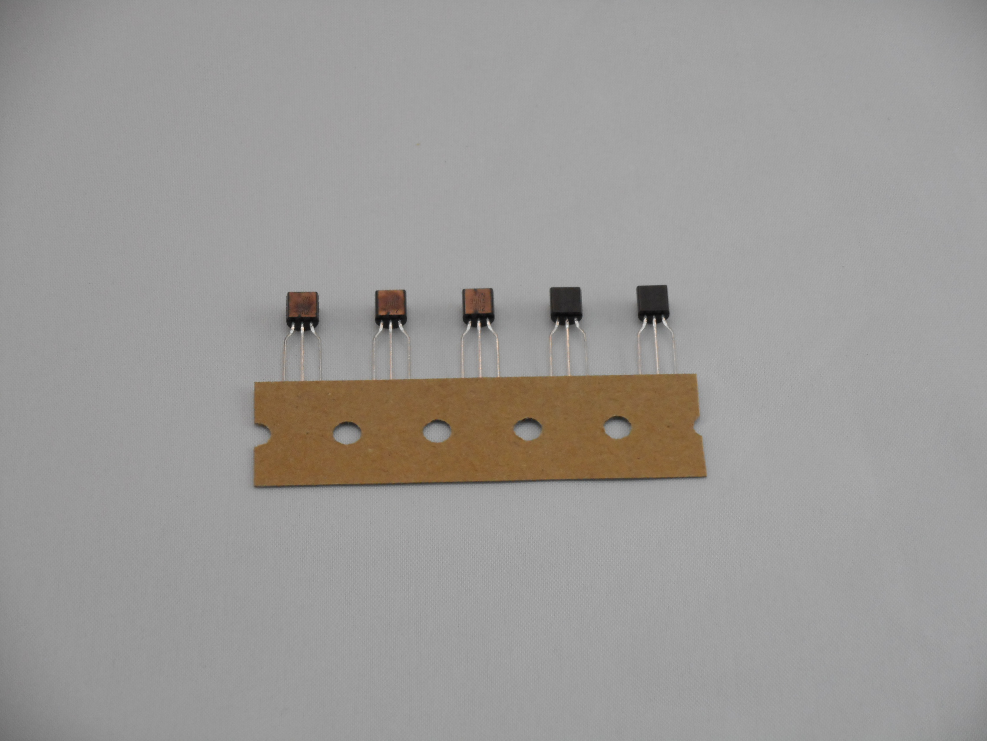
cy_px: 370
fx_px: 2908
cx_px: 494
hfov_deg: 19.3
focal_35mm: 102
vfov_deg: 14.5
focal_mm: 18.2
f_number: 5.8
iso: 320
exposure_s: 1/60
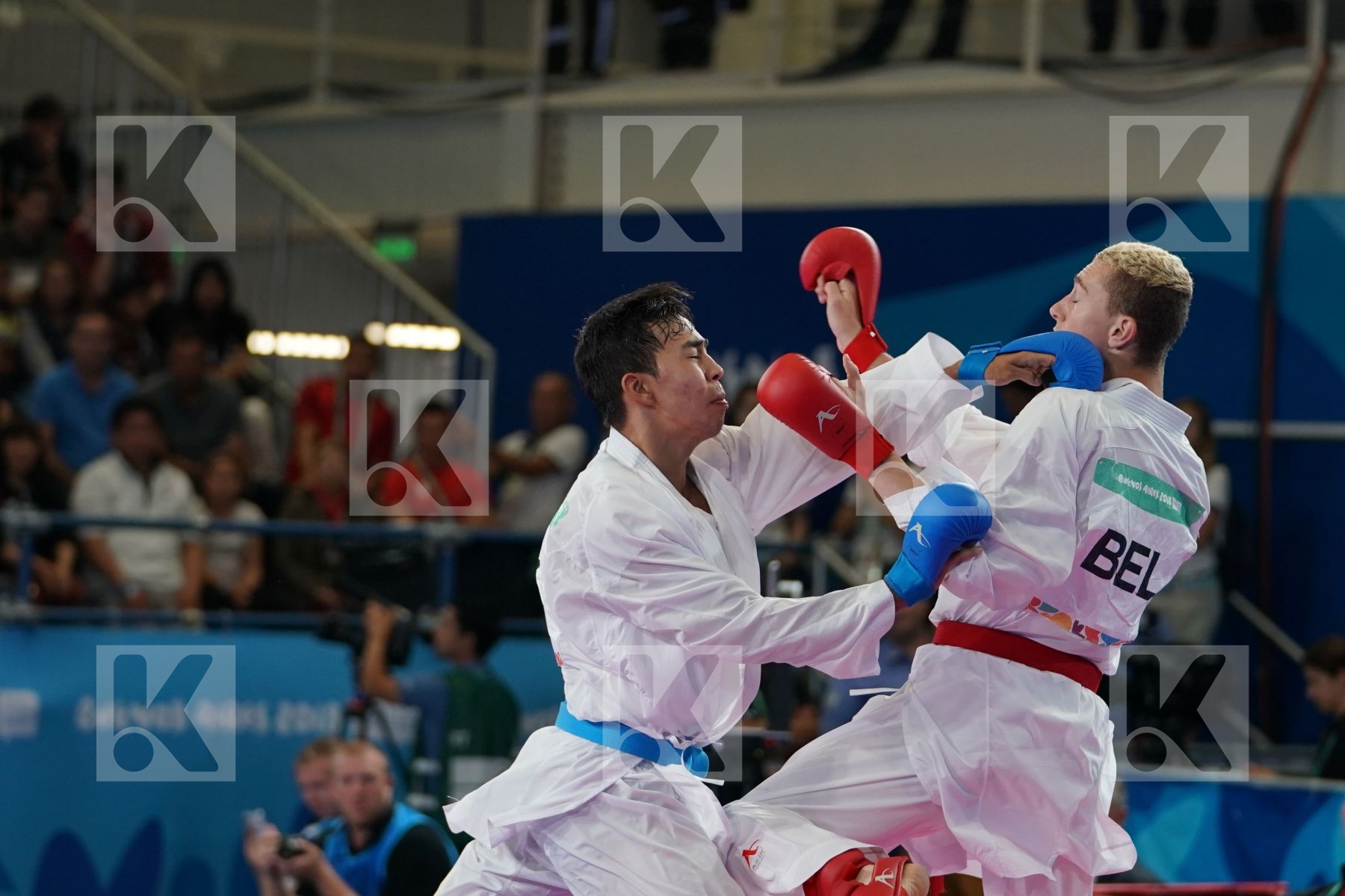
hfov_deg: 12.0
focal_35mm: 171
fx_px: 6388
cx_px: 672
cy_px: 448
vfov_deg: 8.0
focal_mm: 114
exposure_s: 1/1000
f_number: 2.8
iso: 1250
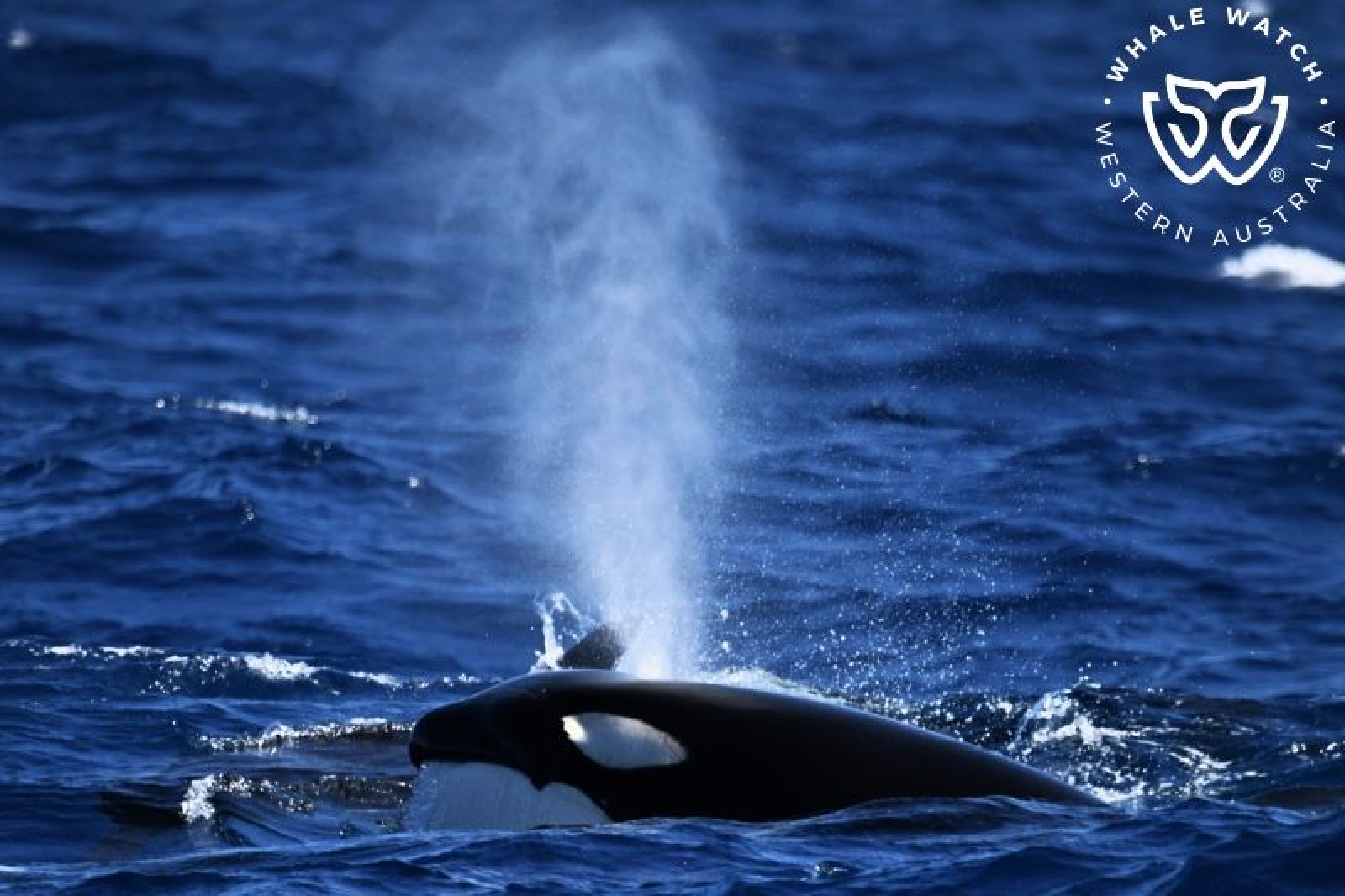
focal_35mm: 600
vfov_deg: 2.3
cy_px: 448
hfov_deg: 3.4
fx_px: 22411
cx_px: 672
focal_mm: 600
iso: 1800
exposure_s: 1/8000
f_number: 6.3
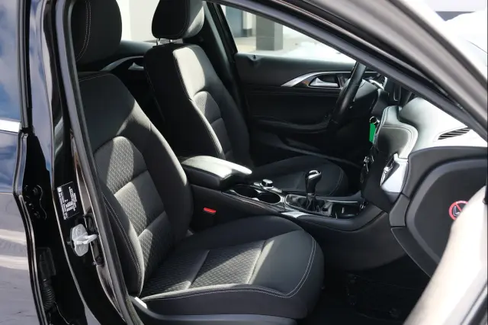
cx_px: 244
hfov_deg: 48.5
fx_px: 542
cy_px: 162
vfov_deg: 33.4
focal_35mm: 40
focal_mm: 26.5
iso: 320
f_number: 5
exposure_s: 1/140
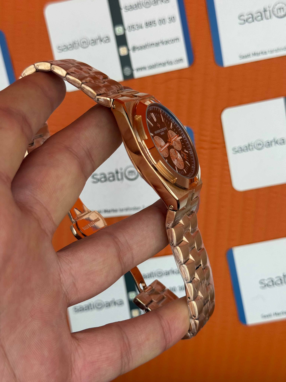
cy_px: 191
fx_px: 529
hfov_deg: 30.3
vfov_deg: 39.7
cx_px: 143
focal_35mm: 48
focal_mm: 6.76
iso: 64
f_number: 1.78
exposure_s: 1/663
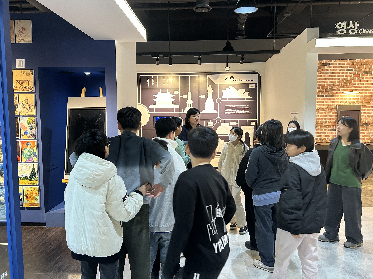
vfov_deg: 51.3
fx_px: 291
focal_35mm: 27
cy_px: 135
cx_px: 189
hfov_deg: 65.3
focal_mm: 5.7
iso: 250
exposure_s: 1/60
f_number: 1.5
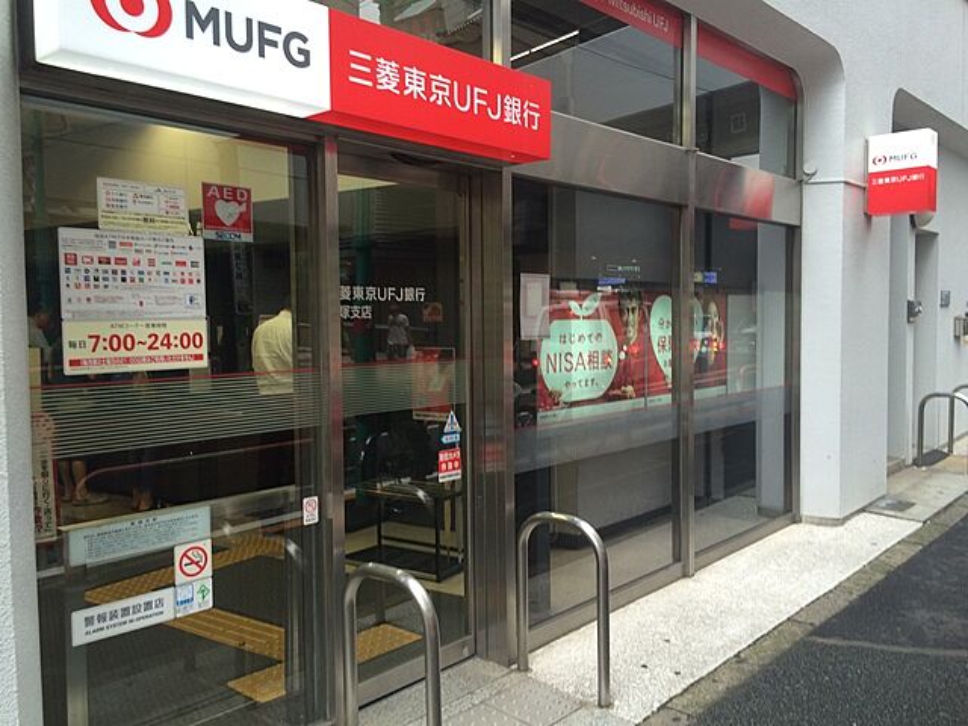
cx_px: 484
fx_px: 811
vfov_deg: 48.2
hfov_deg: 61.7
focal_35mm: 29
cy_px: 363
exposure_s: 1/60
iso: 40
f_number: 2.2
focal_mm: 4.15
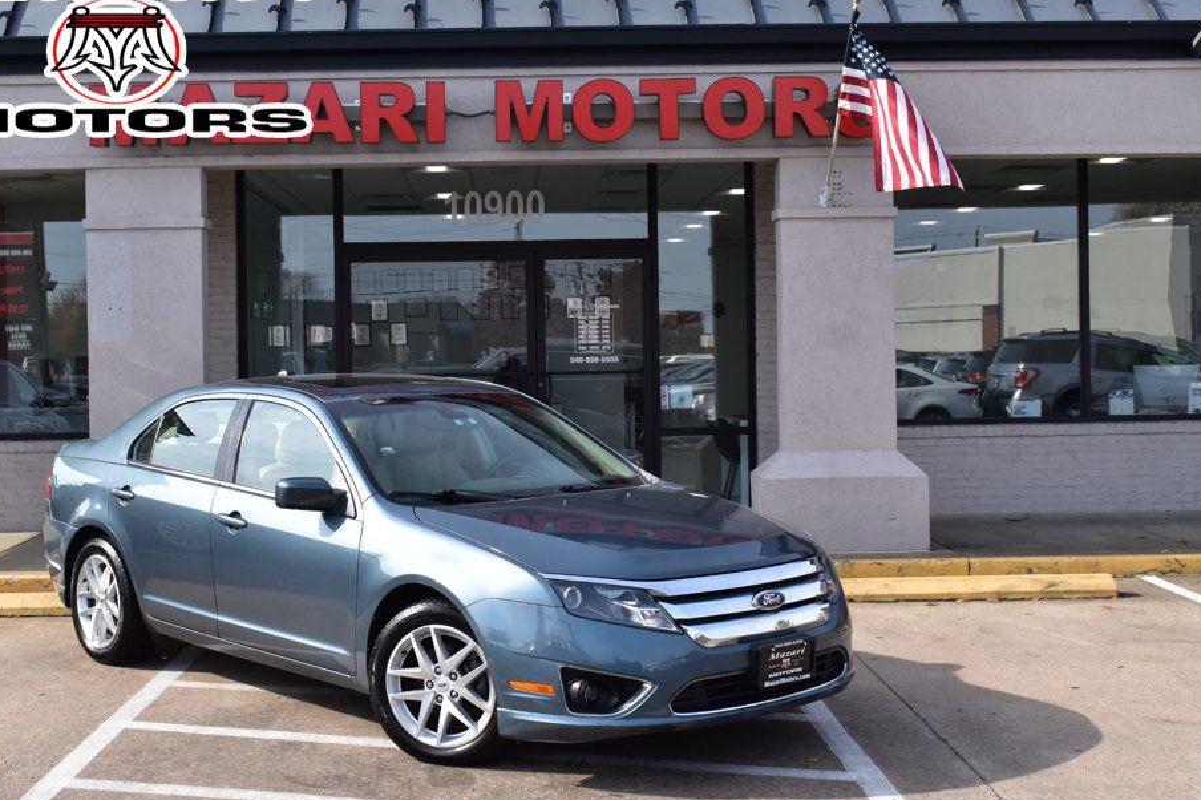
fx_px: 1701
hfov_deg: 38.9
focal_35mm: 51
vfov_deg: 26.5
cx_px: 538
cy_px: 379
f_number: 11
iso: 400
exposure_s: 1/400
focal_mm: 30
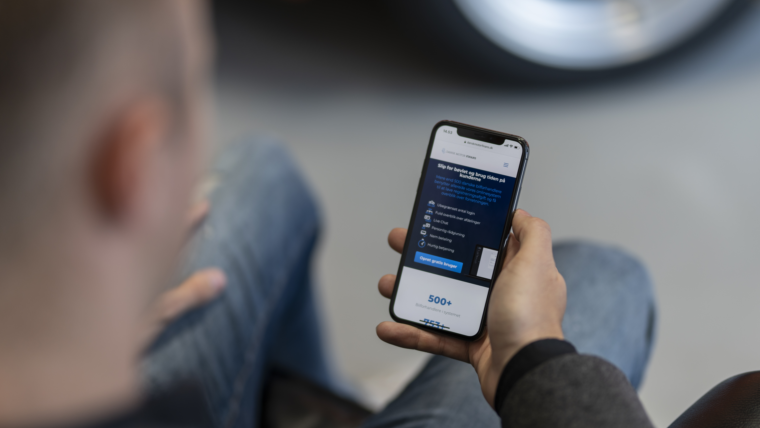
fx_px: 1814
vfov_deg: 13.4
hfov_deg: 23.7
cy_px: 232
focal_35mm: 90
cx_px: 384
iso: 160
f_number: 1.4
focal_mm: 85
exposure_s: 1/100
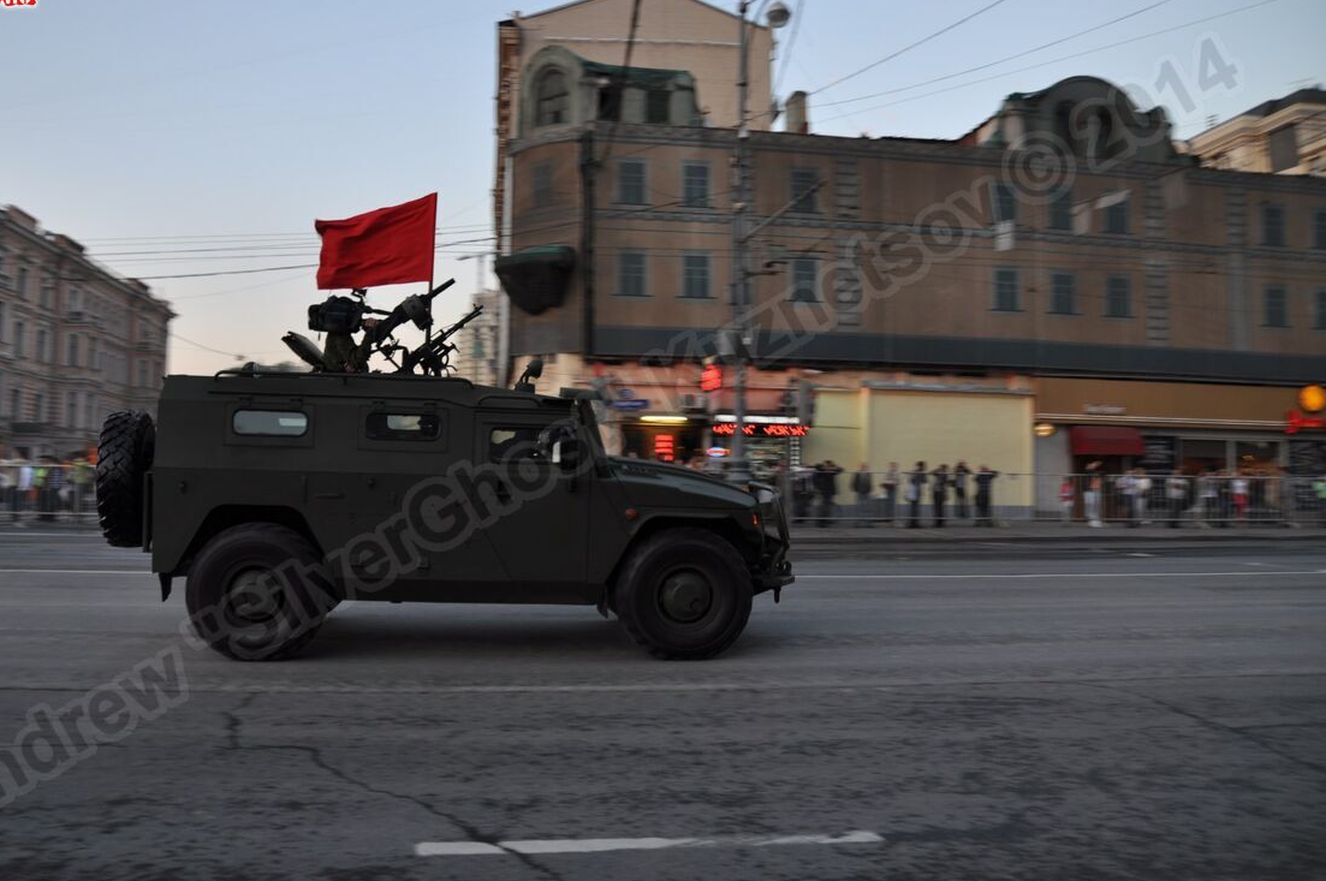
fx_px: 1088
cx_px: 588
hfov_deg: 62.5
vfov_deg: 44.1
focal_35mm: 30
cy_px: 429
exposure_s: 1/100
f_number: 2.8
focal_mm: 17
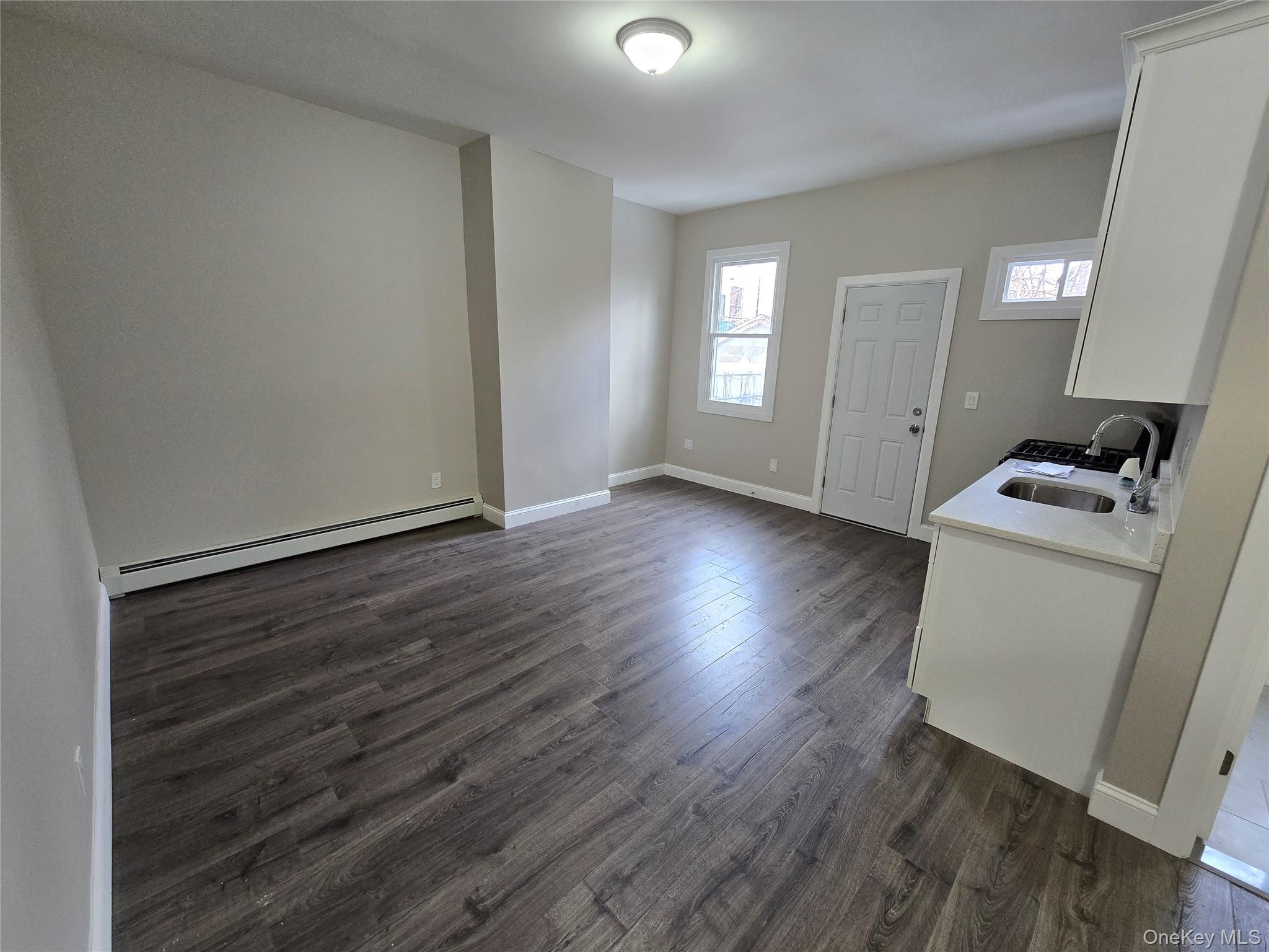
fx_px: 477
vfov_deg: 89.9
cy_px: 476
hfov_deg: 106.2
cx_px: 634
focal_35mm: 13
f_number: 2.2
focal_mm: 2.2
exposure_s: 1/60
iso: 250
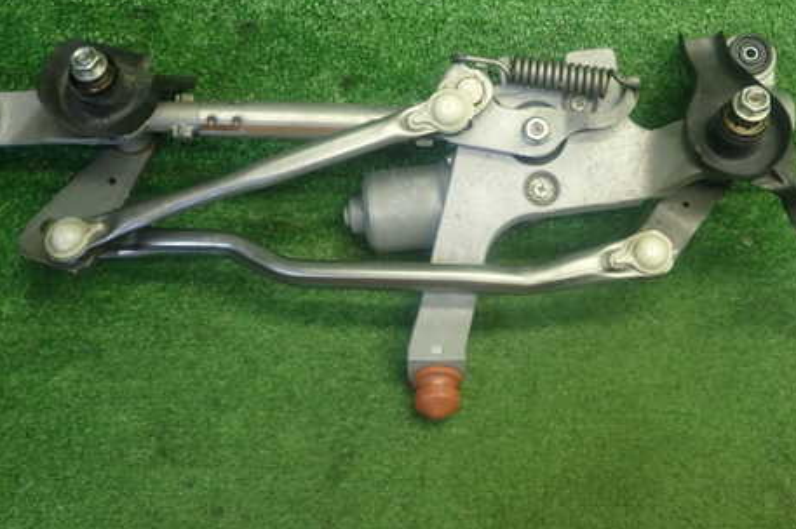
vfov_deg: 32.4
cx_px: 409
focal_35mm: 41
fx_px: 906
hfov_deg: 47.4
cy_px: 188
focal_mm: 5.4
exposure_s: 1/50
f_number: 2.3
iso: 200
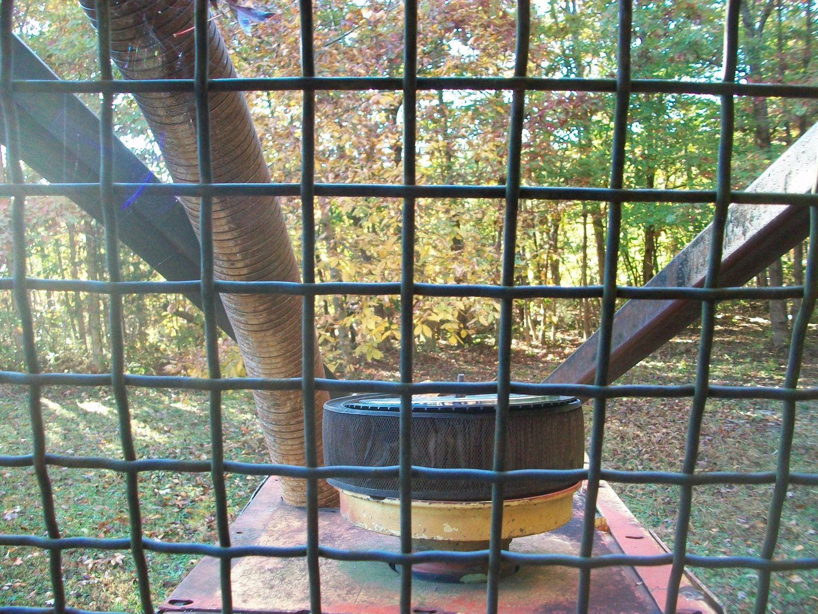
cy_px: 307
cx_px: 409
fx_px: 804
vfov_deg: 41.8
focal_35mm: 34
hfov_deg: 54.0
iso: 160
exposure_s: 1/40
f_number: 2.8
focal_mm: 5.7
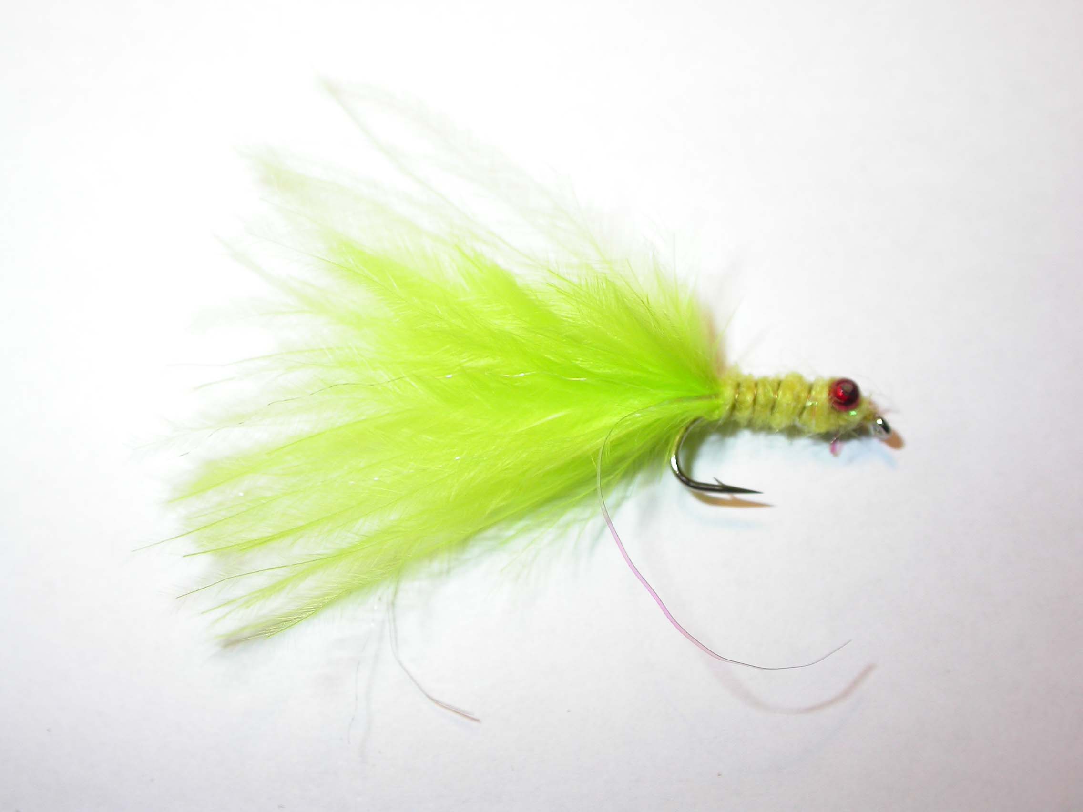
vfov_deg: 26.6
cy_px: 406
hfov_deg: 34.9
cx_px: 542
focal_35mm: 55
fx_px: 1721
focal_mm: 11.5
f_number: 4.3
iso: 100
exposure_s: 1/135
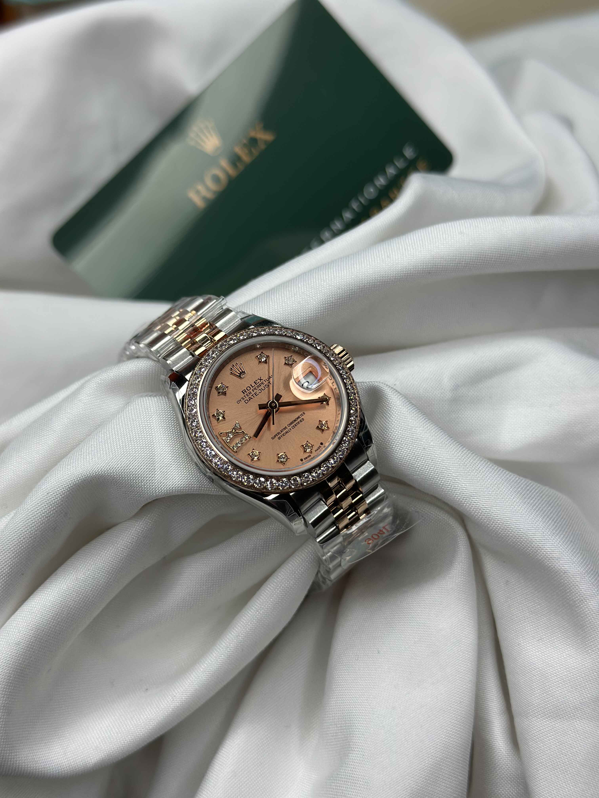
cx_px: 300
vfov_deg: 39.7
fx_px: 1107
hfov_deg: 30.3
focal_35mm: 48
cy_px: 399
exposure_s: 1/779
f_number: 1.78
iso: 80
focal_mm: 6.86
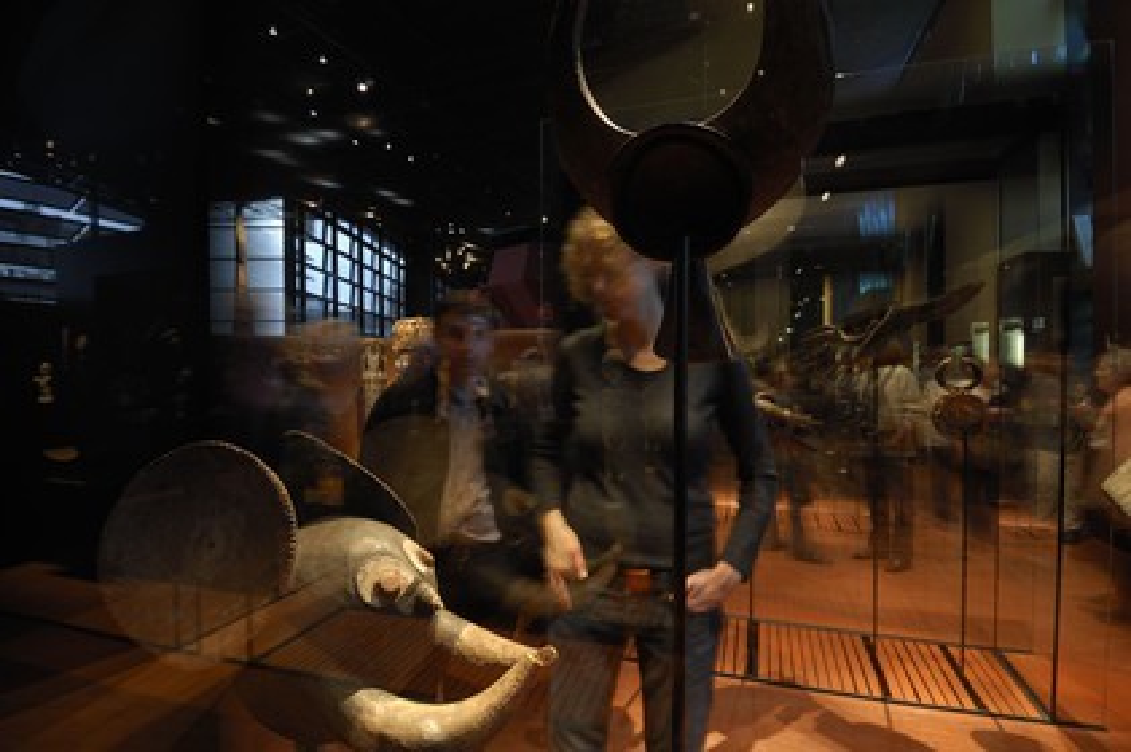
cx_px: 566
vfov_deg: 67.3
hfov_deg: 90.0
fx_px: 565
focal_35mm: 18
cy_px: 376
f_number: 6.3
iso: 100
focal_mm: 12
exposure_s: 2.2
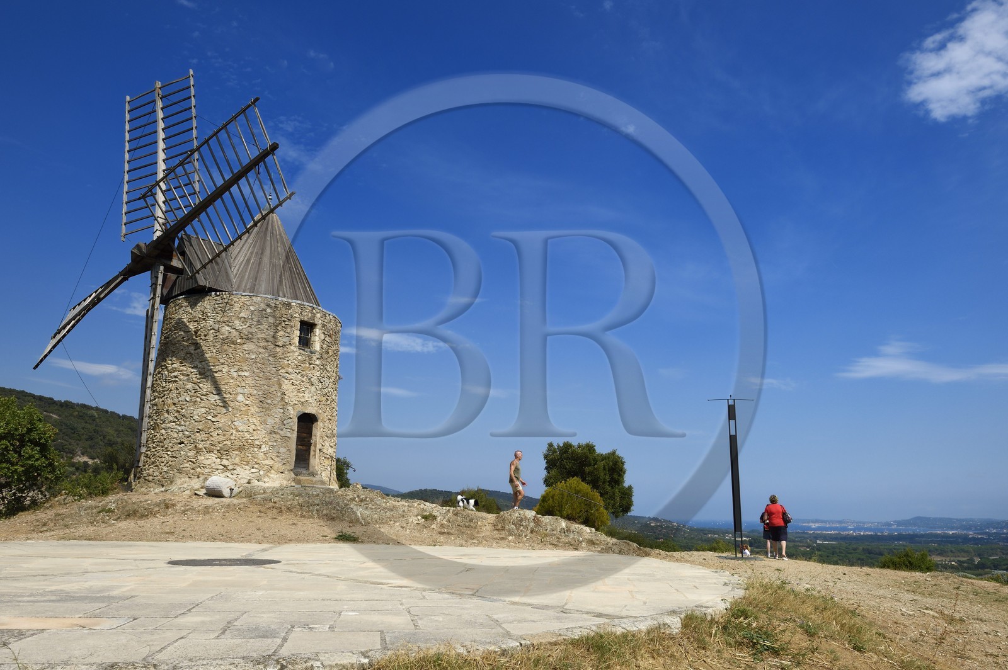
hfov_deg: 73.8
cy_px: 335
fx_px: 671
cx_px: 504
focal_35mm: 24
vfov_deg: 53.1
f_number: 16
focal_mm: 24
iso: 200
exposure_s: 1/200
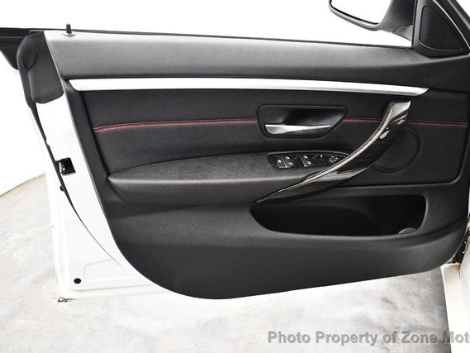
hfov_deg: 47.8
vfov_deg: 36.8
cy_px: 176
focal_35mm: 39
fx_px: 530
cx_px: 256
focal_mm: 18
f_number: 3.5
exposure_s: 1/80
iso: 3200
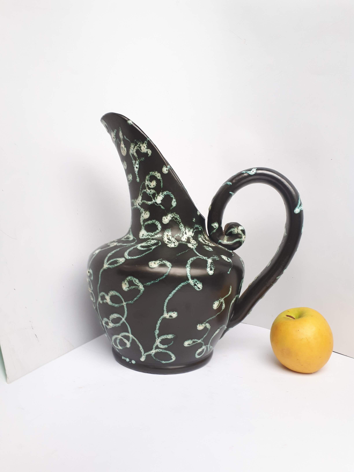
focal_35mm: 27
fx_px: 368
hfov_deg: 51.4
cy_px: 236
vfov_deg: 65.3
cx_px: 177
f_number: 1.9
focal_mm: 3.6
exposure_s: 1/30
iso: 40
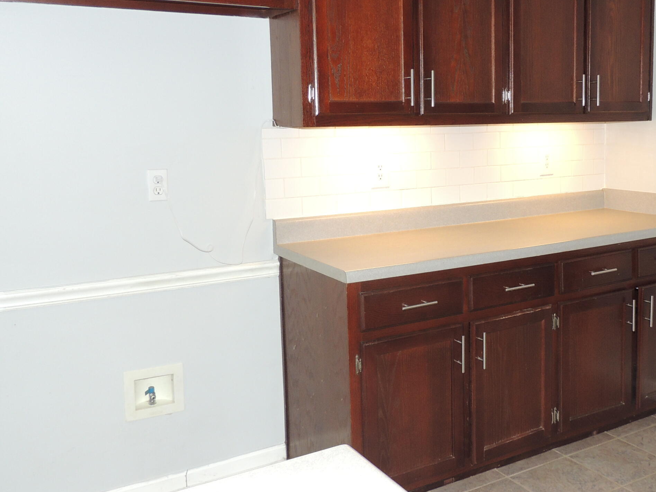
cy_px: 211
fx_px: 720
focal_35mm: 38
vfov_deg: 37.6
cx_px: 442
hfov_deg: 48.1
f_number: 3
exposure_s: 1/30
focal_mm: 4.3
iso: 200
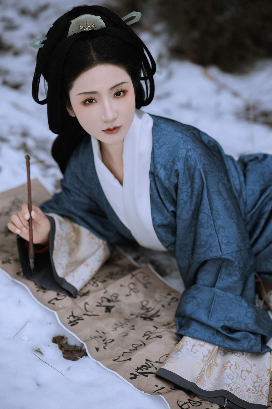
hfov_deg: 16.1
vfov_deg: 23.9
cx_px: 136
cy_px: 204
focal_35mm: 85
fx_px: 963
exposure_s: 1/500
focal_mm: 85
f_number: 2
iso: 100
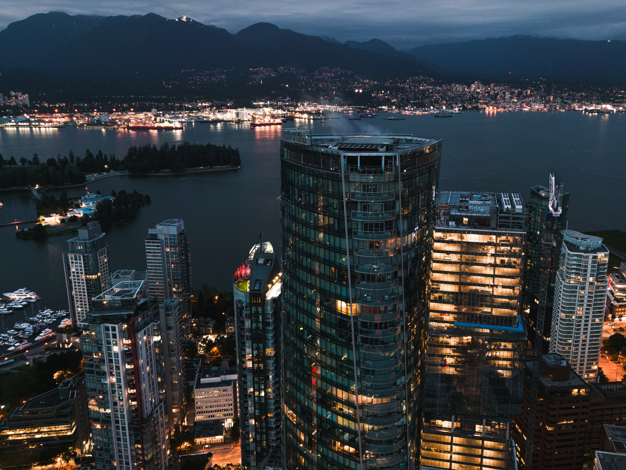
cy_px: 227
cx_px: 356
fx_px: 561
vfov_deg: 45.4
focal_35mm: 31
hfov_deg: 58.1
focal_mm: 6.72
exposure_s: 1/2
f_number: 1.7
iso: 100
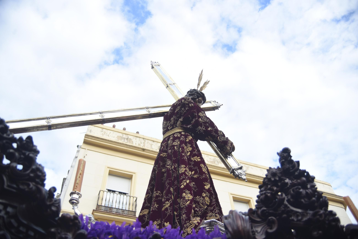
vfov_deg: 45.0
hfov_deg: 63.6
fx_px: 288
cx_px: 179
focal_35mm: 29
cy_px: 120
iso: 100
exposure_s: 1/320
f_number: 5.6
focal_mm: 29
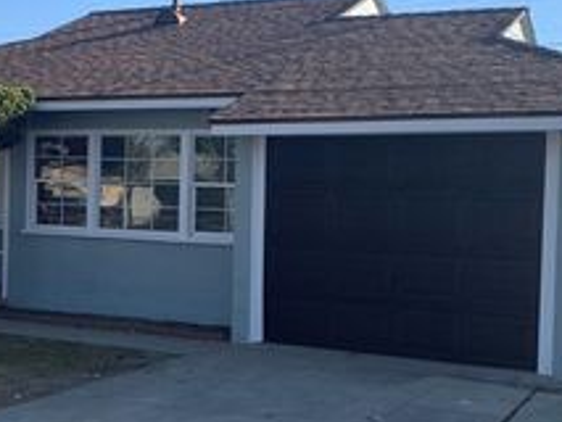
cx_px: 203
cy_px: 260
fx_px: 991
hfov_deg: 31.5
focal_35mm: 61
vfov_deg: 24.0
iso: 25
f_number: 1.8
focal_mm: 4.25
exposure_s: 1/1205
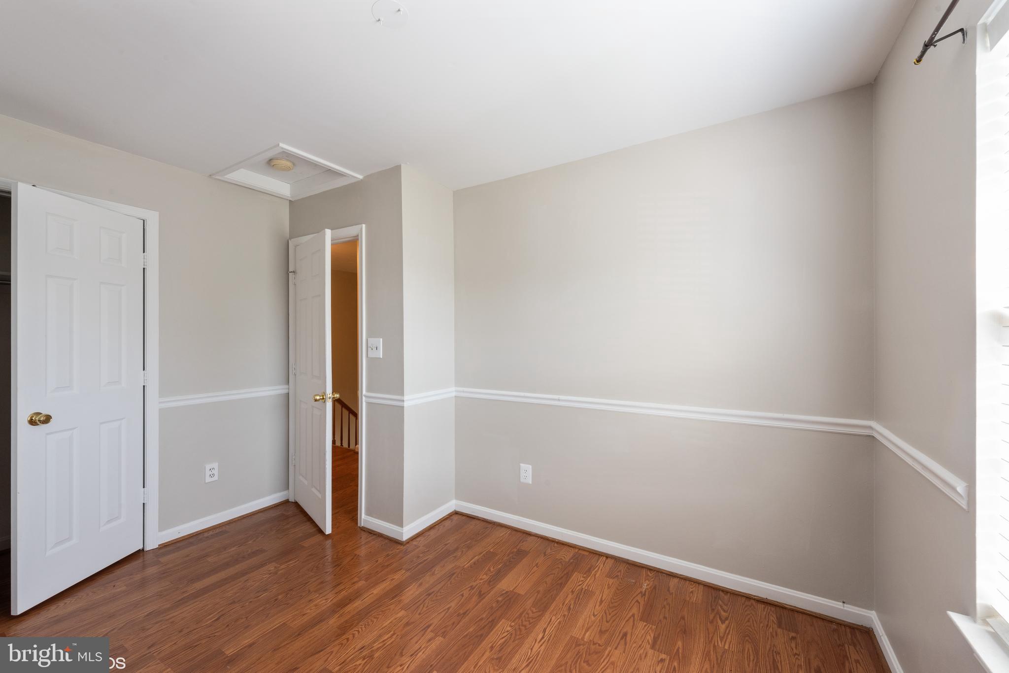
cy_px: 336
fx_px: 392
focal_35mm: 14
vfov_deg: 81.2
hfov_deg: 104.2
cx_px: 504
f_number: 10
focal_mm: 14
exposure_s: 1/5
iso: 400
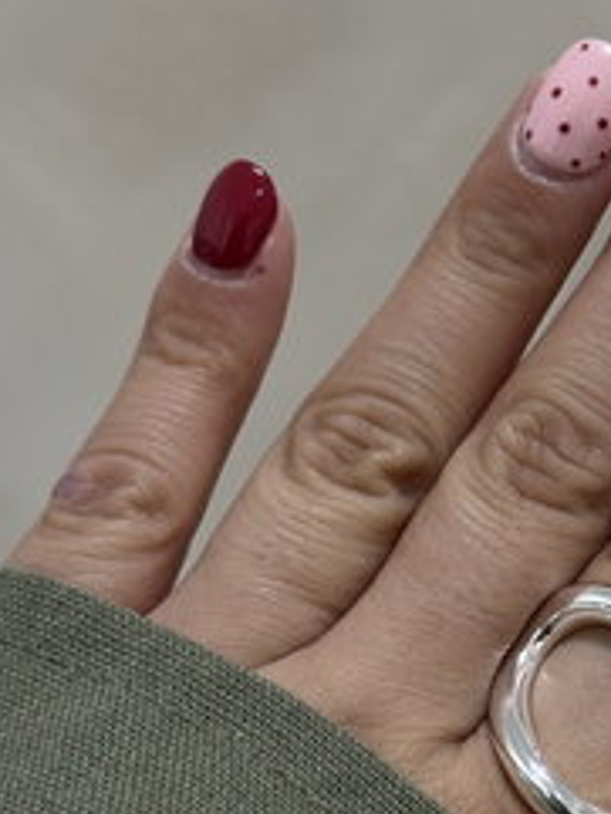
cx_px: 574
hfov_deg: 13.8
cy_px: 670
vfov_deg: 18.3
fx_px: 2492
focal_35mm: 106
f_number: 1.78
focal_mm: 6.76
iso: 50
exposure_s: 1/50
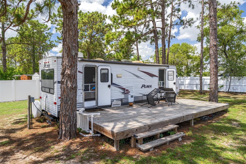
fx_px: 157
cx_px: 123
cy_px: 82
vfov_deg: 55.1
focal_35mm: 23
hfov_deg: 76.1
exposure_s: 1/80
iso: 320
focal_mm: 23
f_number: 8
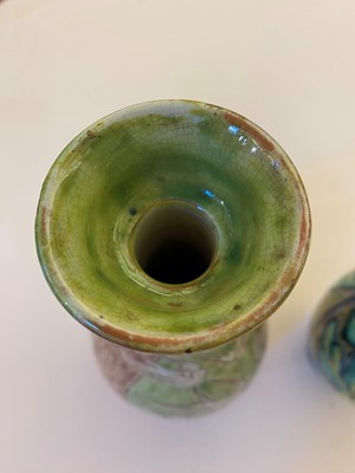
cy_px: 236
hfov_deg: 53.1
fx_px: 356
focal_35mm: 26
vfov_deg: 67.3
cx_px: 178
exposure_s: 1/50
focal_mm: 4.25
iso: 125
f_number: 1.8
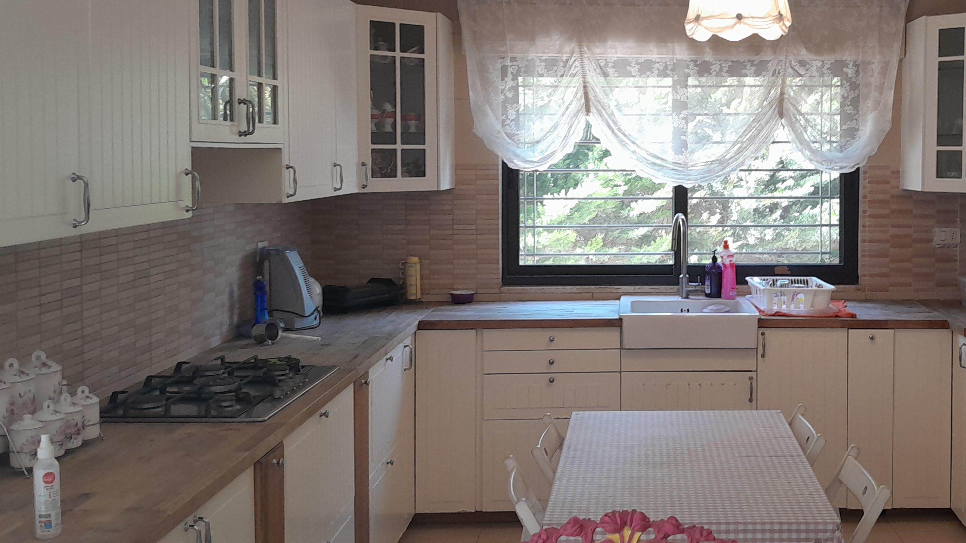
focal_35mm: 42
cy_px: 198
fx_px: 1076
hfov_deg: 47.3
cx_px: 668
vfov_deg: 28.2
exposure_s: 1/50
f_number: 1.8
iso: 125
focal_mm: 3.98
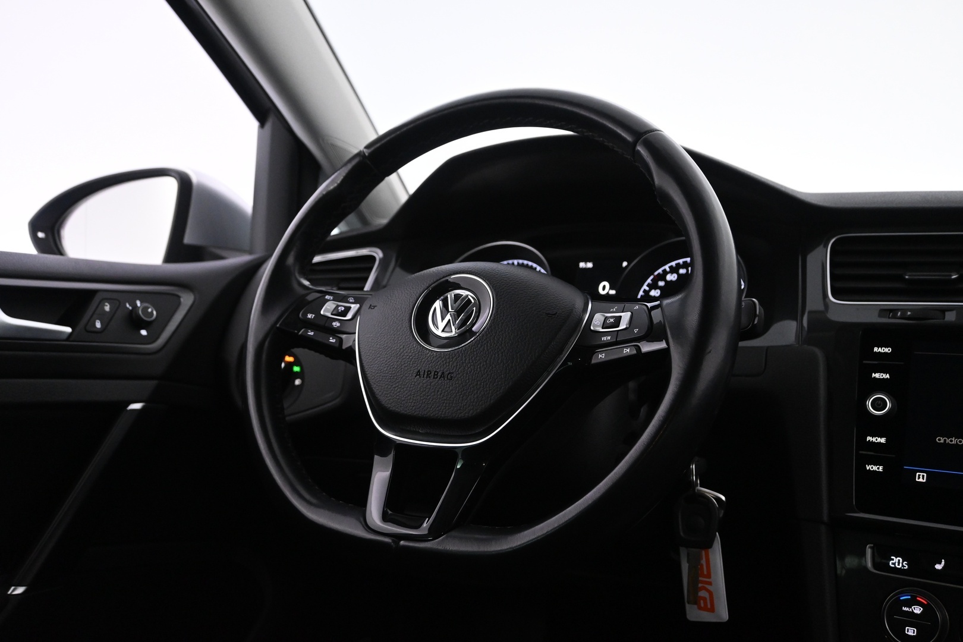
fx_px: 883
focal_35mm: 33
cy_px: 321
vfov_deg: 40.0
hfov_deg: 57.2
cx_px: 482
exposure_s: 1/50
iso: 2500
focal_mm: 22
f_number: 4
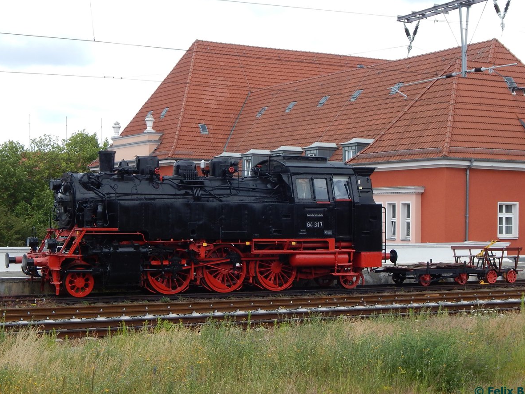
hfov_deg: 31.2
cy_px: 198
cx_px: 262
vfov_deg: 23.7
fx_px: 940
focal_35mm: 62
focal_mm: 10.9
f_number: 4
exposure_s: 1/500
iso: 125
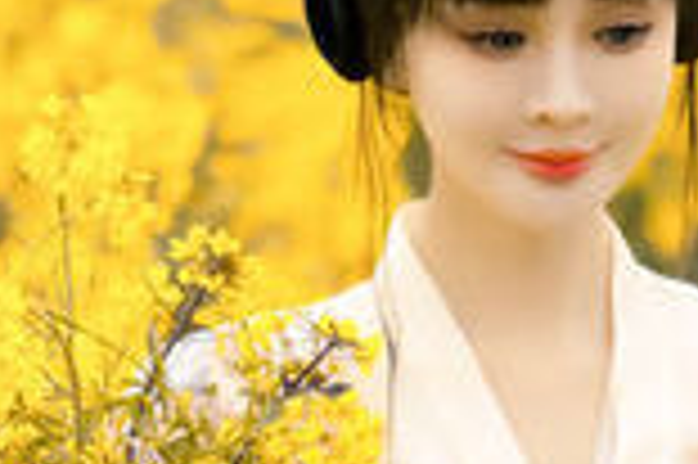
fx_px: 7205
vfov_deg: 3.7
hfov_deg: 5.5
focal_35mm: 372
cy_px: 86
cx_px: 396
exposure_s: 1/1600
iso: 400
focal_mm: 55
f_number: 1.8
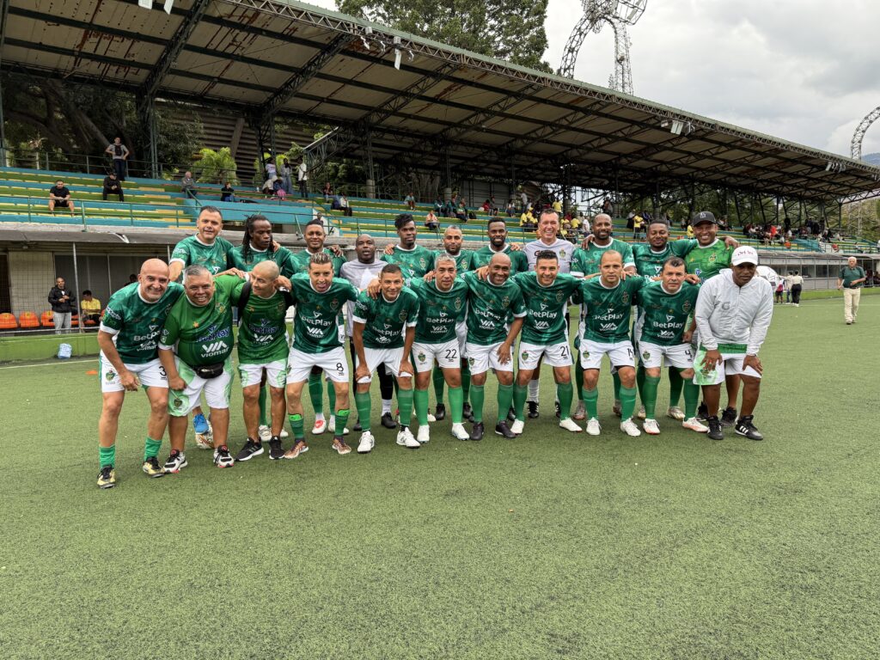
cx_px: 440
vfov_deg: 56.8
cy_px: 330
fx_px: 610
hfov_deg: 71.6
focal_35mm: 24
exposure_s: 1/602
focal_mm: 6.76
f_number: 1.78
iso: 100
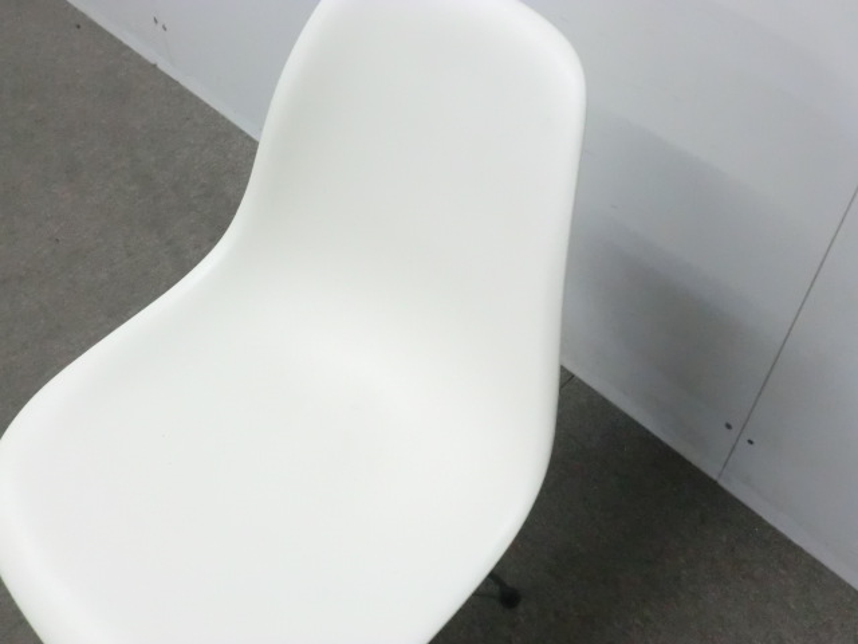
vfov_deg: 37.7
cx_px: 429
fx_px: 942
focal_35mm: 38
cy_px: 322
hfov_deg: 49.0
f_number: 3.9
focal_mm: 6.9
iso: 800
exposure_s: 1/60
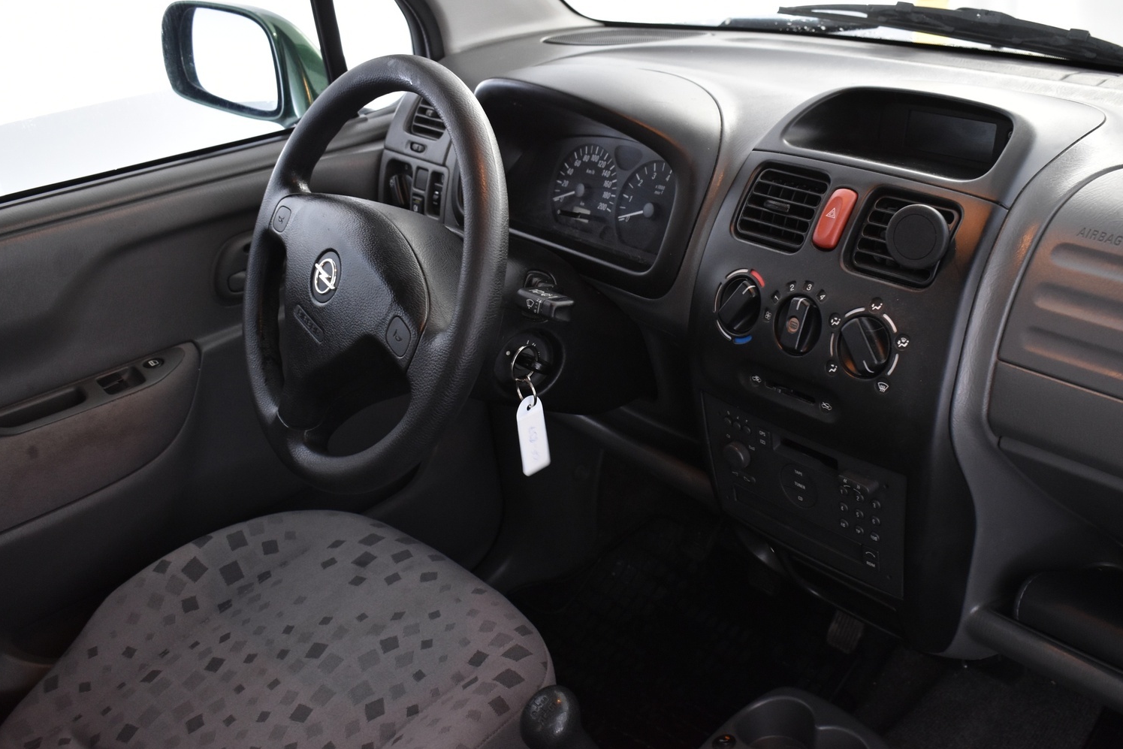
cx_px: 599
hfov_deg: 49.5
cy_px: 376
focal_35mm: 39
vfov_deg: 34.2
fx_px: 1217
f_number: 5
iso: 1250
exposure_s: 1/10
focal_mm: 24
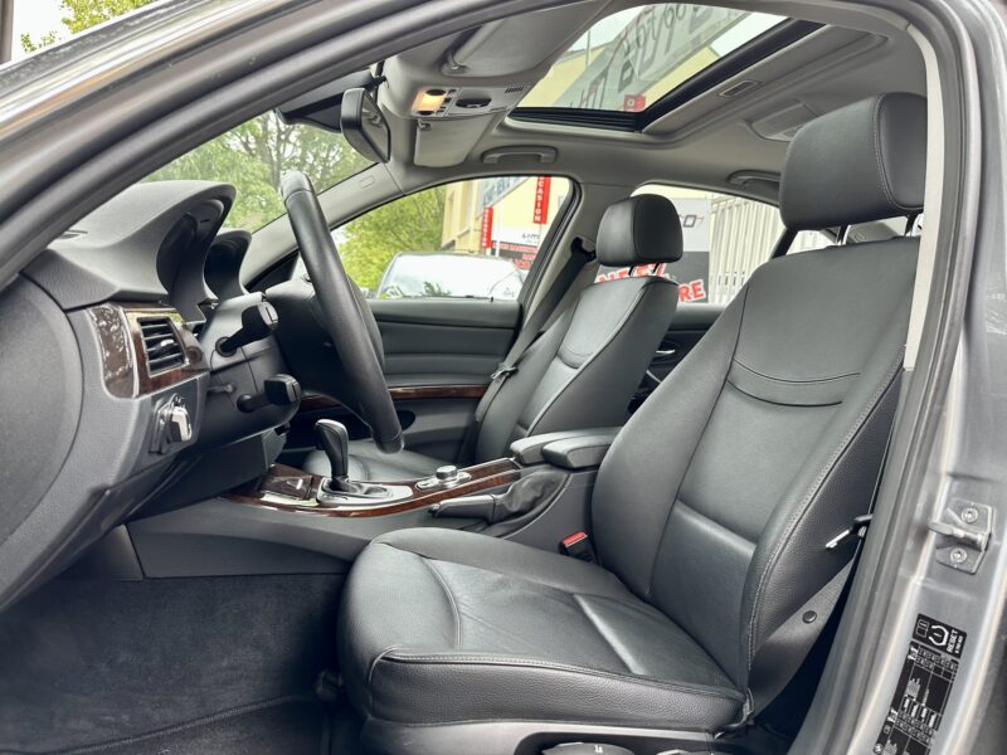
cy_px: 378
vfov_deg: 56.8
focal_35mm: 24
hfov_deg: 71.6
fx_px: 698
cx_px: 504
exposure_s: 1/169
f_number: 1.78
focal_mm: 6.86
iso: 80
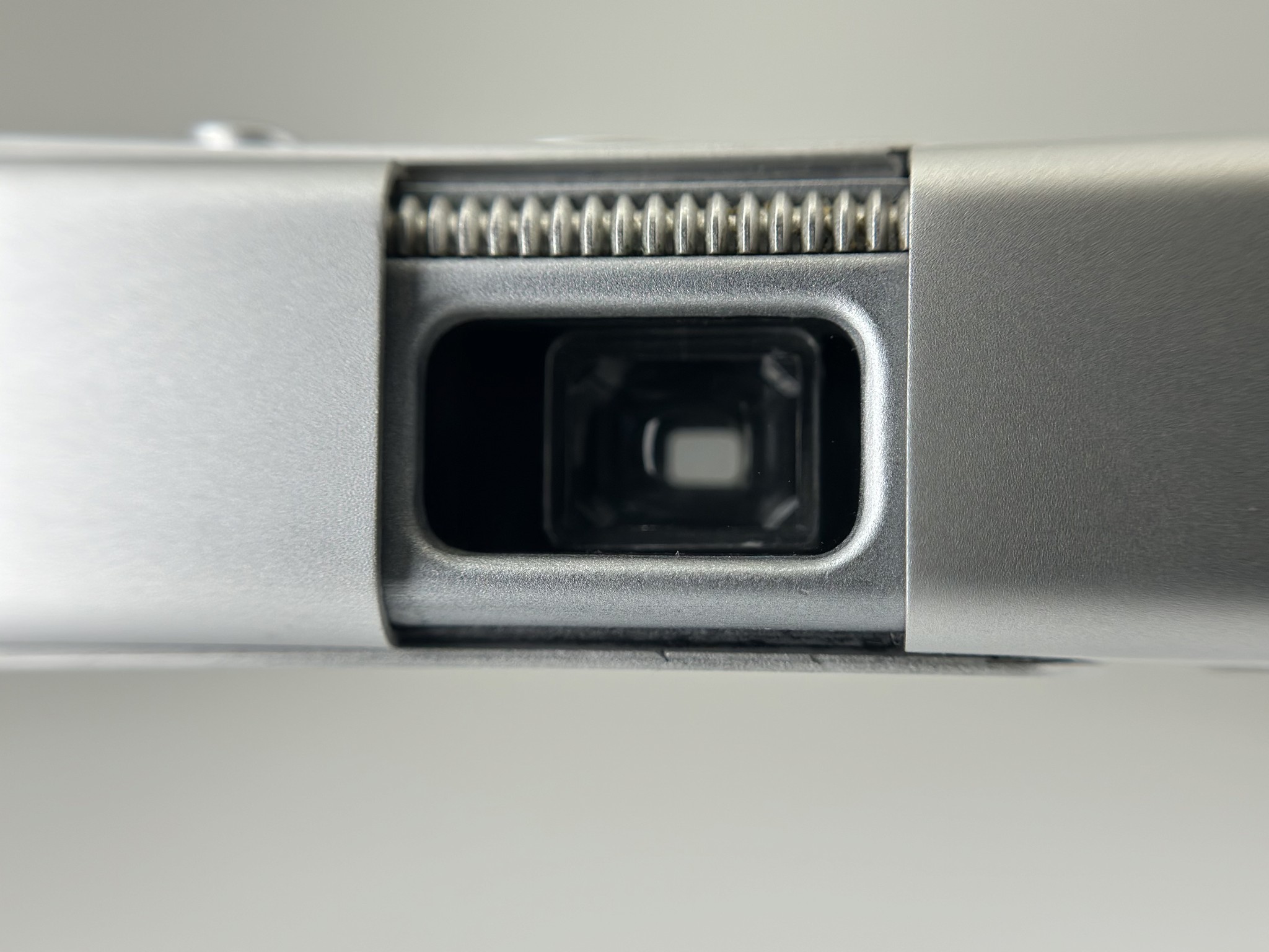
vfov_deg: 30.3
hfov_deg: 39.7
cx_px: 634
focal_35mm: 48
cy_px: 476
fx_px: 1760
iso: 80
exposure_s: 1/1339
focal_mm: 6.86
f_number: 1.78
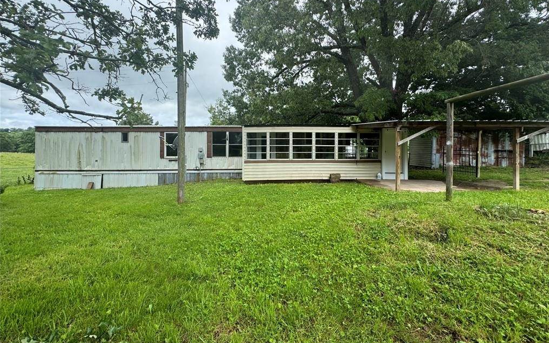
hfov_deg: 101.5
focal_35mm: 15
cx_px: 277
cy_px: 151
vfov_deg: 74.5
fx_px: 224
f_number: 2.2
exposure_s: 1/707
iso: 40
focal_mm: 2.22
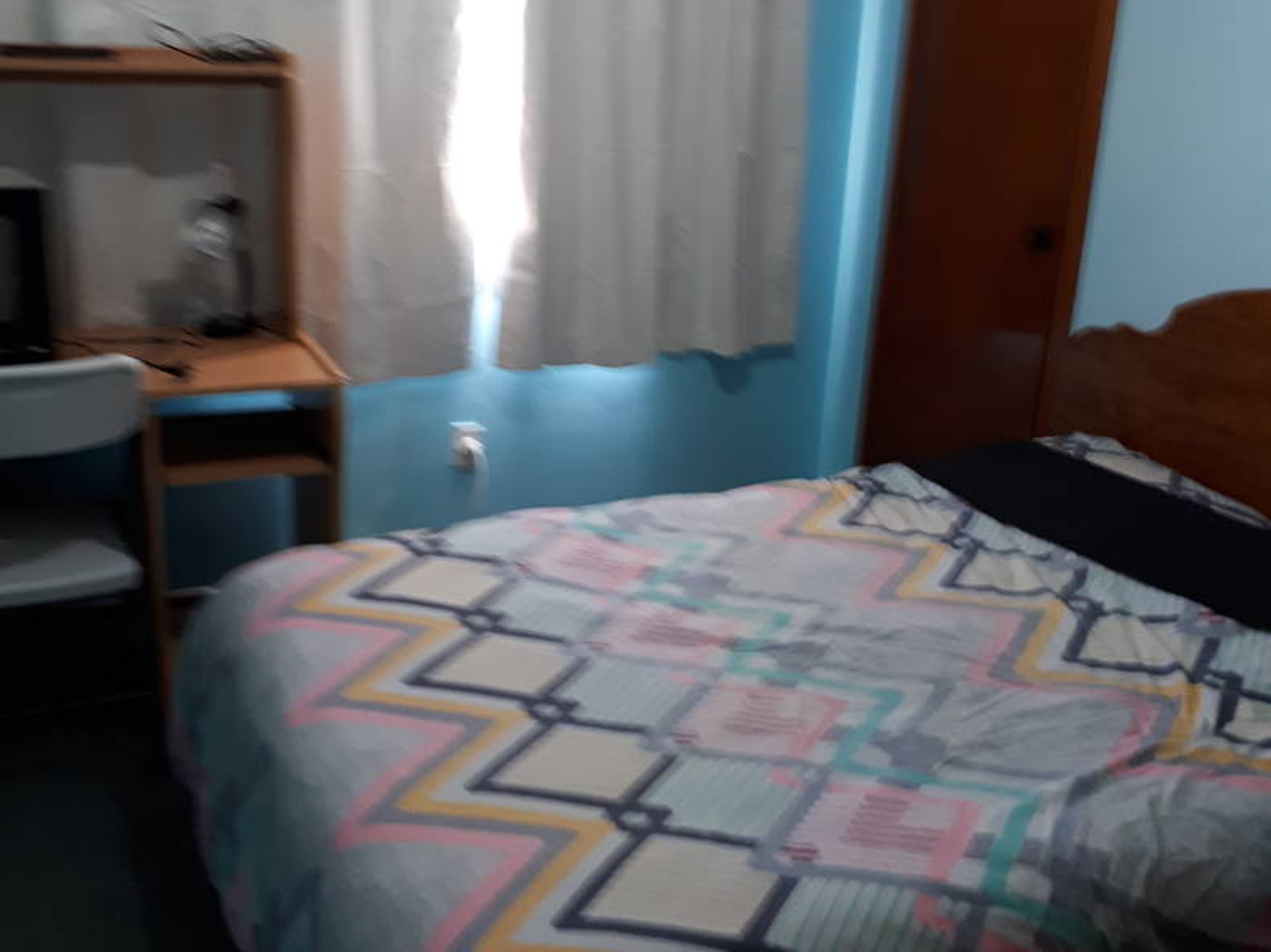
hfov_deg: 65.3
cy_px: 476
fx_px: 991
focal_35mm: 27
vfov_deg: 51.3
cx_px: 636
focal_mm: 3.6
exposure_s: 1/33
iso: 160
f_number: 1.9
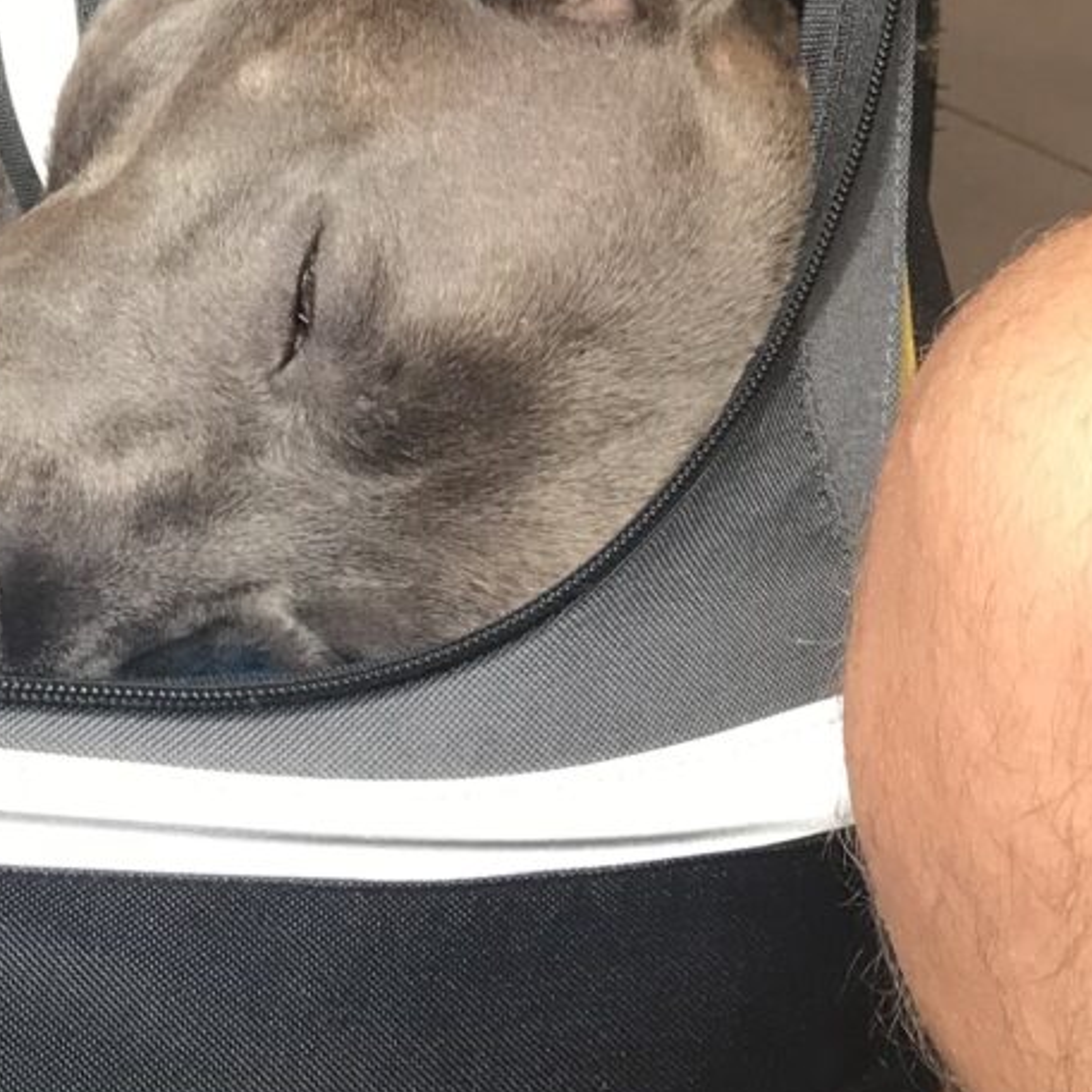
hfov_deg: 15.2
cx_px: -189
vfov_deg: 15.3
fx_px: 3962
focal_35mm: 111
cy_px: -136
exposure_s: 1/117
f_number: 1.8
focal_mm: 3.99
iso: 20
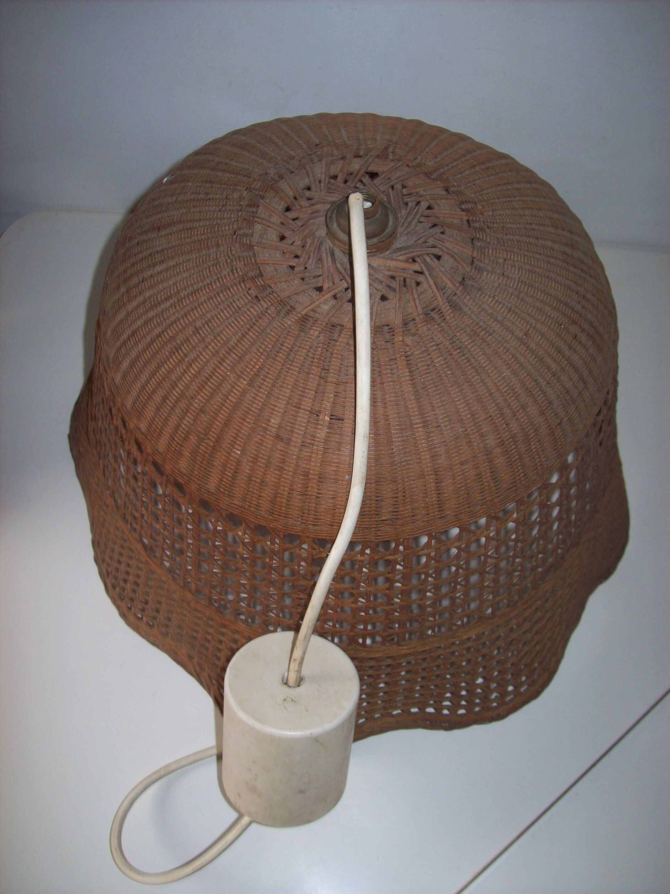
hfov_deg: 39.6
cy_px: 447
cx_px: 335
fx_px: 930
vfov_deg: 51.4
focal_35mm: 36
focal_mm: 6
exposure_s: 1/64
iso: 80
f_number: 2.7
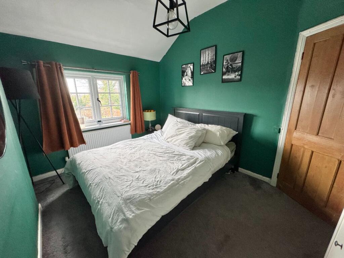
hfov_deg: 102.1
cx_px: 172
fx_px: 139
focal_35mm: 14
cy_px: 129
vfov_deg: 85.7
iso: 320
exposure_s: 1/99
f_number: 2.2
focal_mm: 2.22
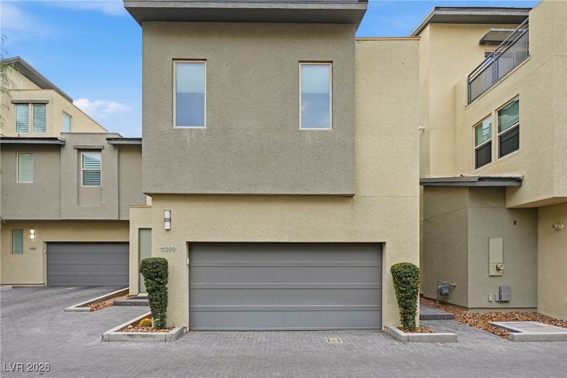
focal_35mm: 17
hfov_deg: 93.3
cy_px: 189
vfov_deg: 70.4
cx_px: 284
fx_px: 268
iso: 100
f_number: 9
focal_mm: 17
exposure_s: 1/400
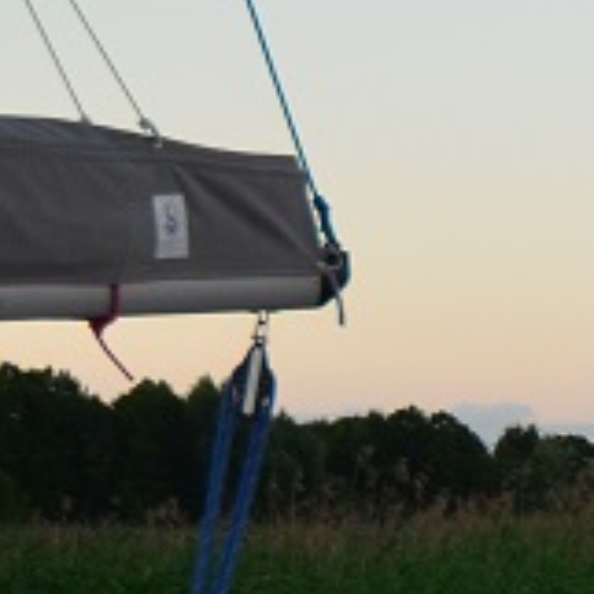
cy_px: 906
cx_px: 1647
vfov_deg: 9.0
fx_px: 3669
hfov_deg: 8.2
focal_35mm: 189
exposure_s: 1/100
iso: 640
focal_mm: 24
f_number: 5
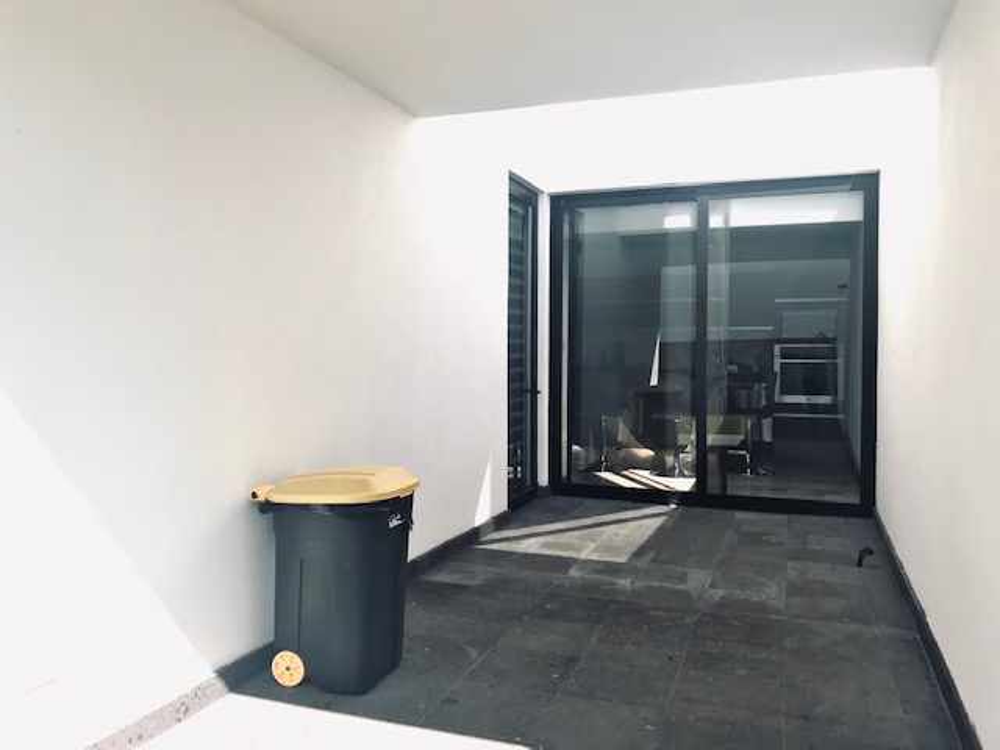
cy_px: 375
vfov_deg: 49.7
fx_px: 809
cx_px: 500
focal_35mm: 28
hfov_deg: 63.4
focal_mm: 3.99
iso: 20
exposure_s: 1/1497
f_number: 1.8
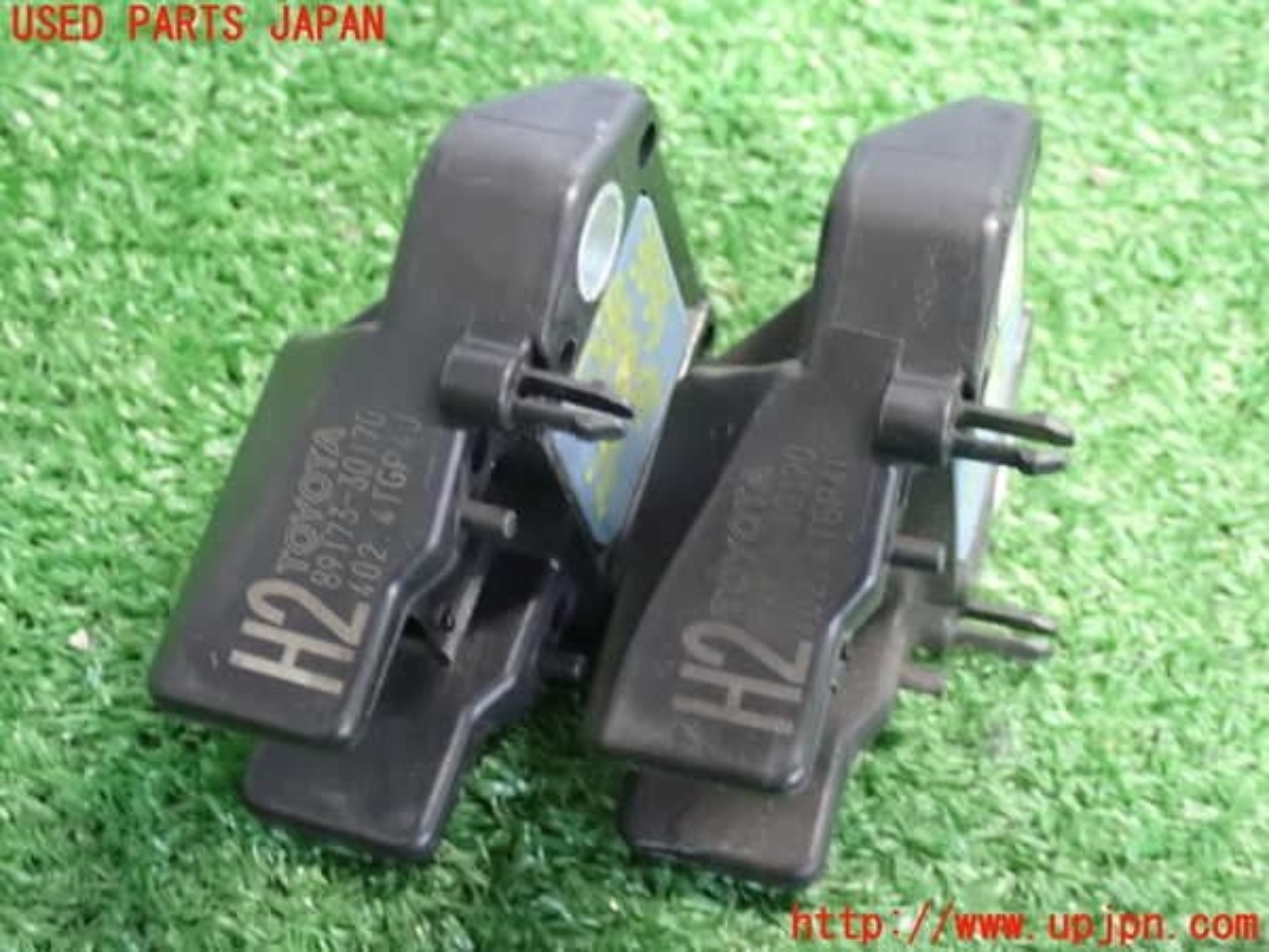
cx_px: 634
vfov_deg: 18.0
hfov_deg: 23.8
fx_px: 3006
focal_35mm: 82
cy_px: 476
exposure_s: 1/10
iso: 1600
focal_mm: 14.62
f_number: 4.3
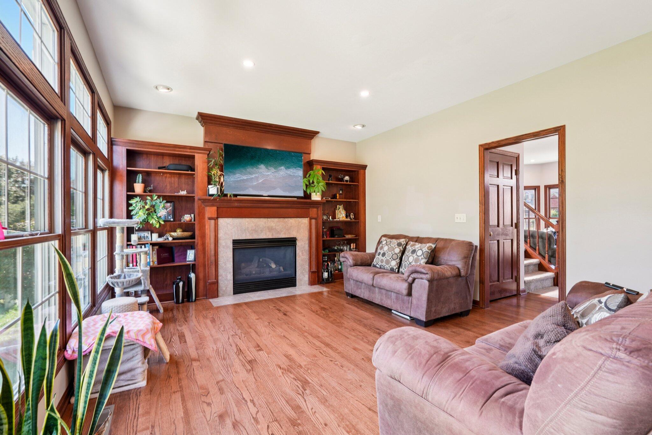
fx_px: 299
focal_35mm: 16
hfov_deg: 95.0
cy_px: 218
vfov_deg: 72.0
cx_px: 326
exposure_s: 1/8
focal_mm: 16.5
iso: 320
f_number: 8
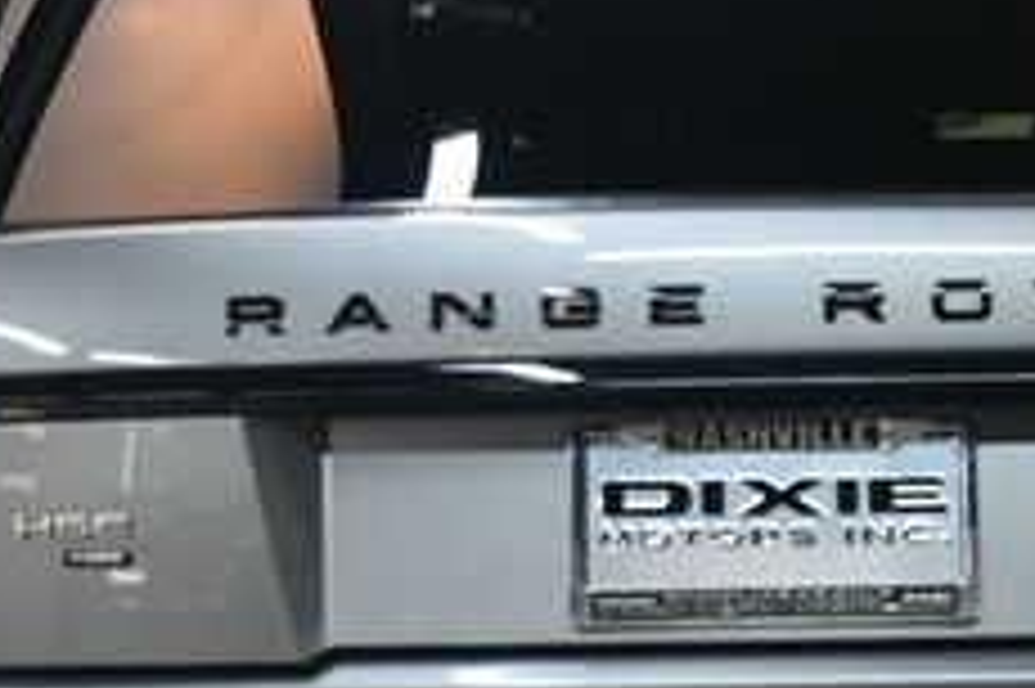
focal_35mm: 100
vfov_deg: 13.6
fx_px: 2873
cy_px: 562
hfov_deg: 20.2
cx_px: 801
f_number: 3.8
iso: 1800
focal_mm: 24
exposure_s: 1/125
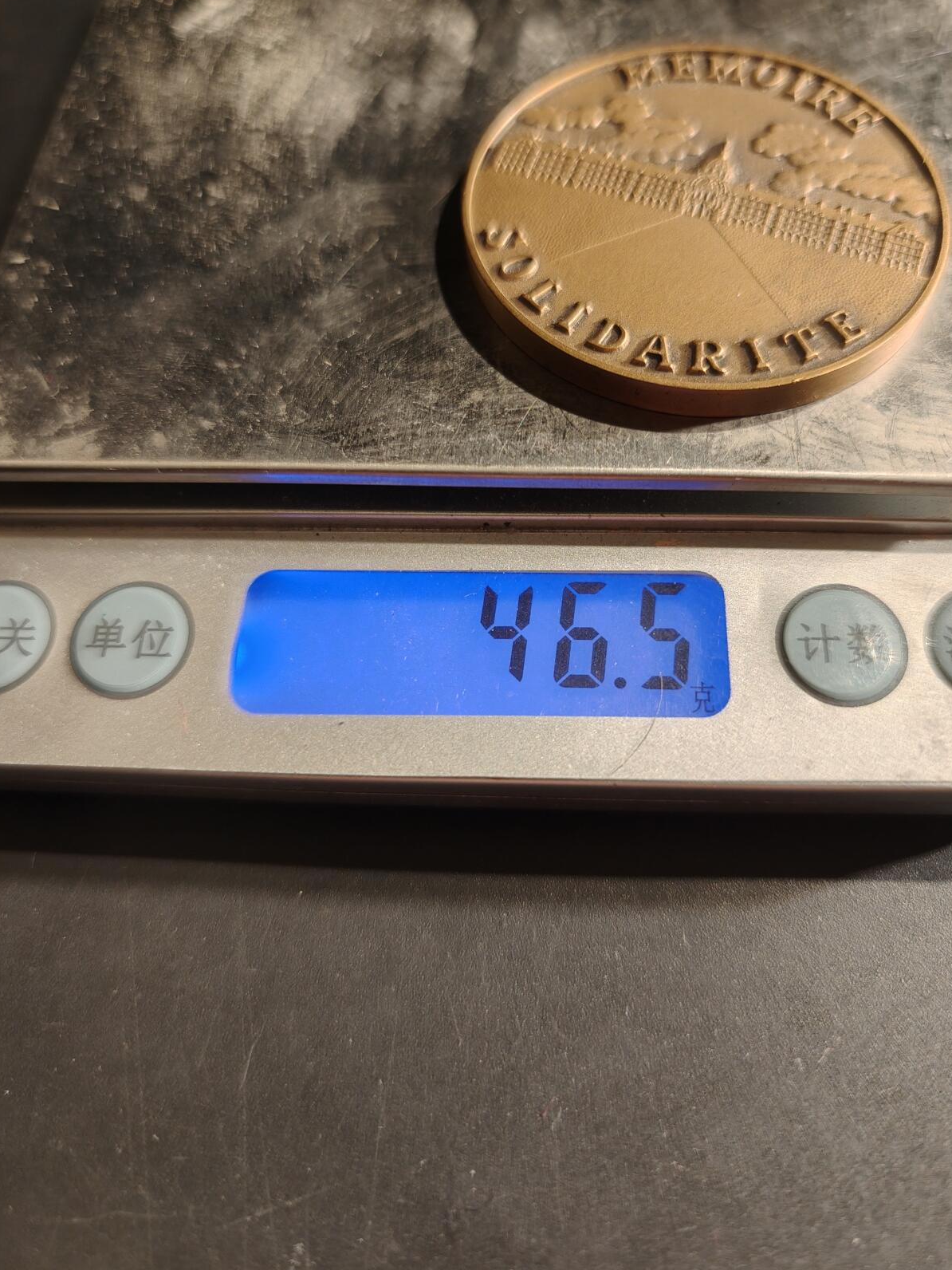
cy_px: 590
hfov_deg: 52.9
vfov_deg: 67.2
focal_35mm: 26
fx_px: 953
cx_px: 530
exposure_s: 1/100
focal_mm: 6.06
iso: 125
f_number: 1.6
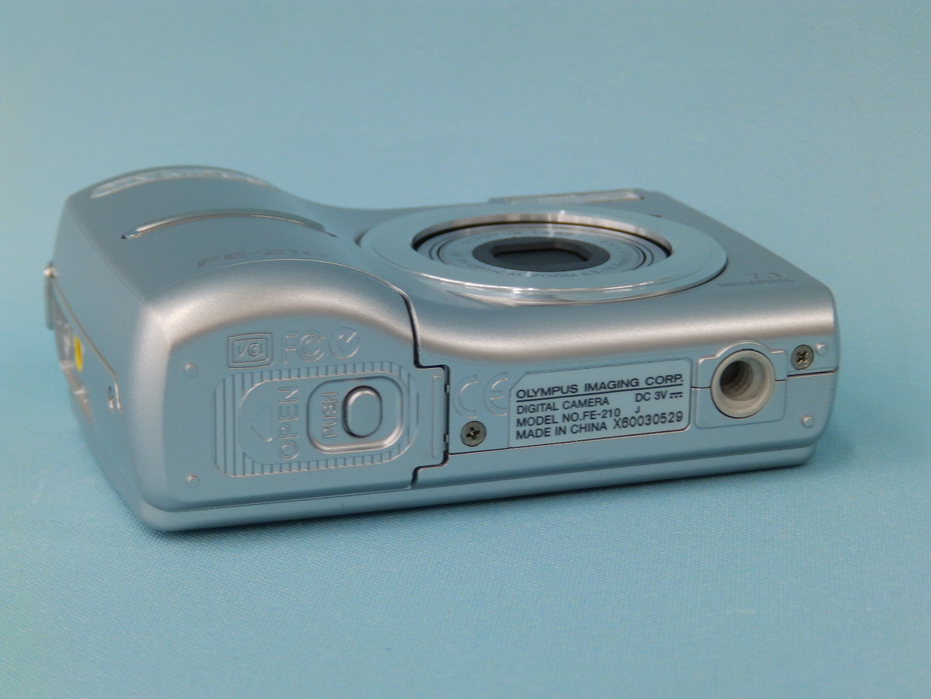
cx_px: 466
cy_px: 350
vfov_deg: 17.6
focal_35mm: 84
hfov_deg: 23.3
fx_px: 2259
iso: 160
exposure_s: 1/50
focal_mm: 15.1
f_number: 4.4
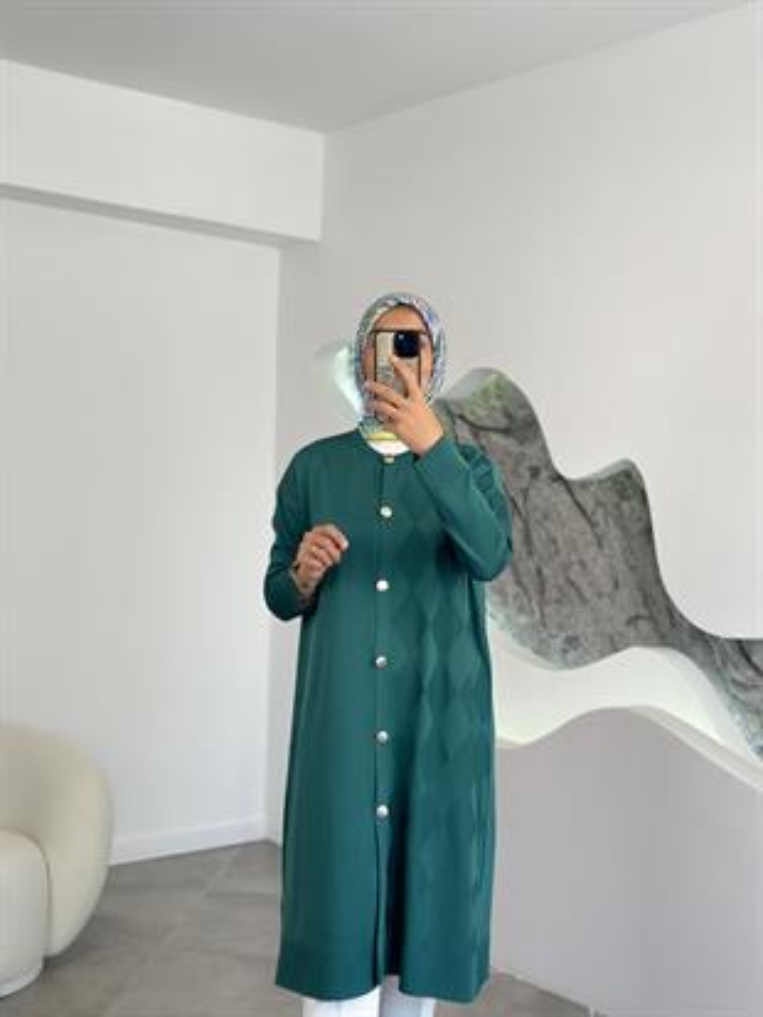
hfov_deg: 30.3
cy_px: 508
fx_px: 1410
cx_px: 382
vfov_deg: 39.6
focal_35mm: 48
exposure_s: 1/244
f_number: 1.78
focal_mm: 6.86
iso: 80
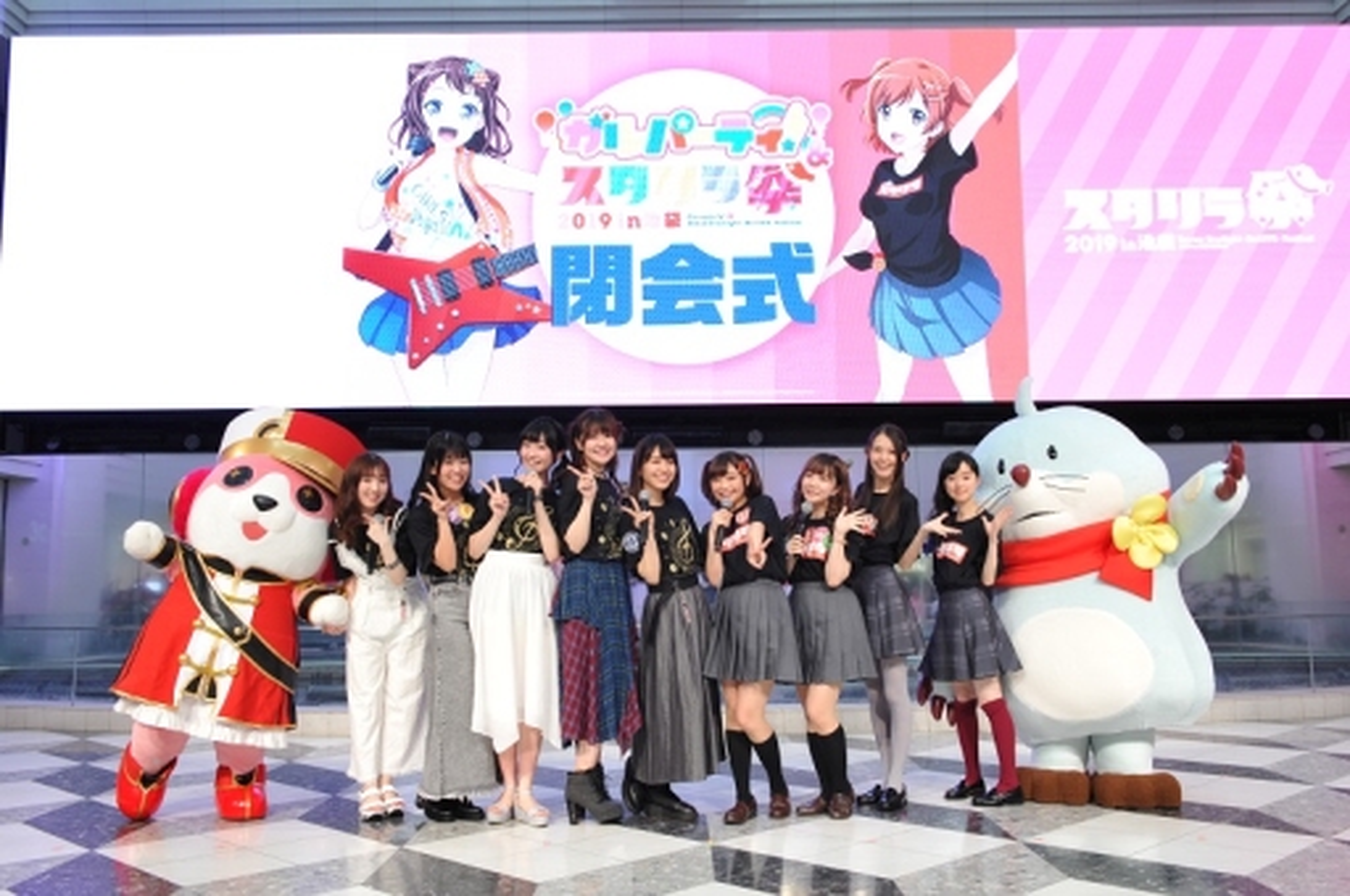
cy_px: 448
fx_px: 1198
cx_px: 675
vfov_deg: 41.0
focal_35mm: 32
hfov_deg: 58.8
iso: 2000
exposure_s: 1/100
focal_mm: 32
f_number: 8
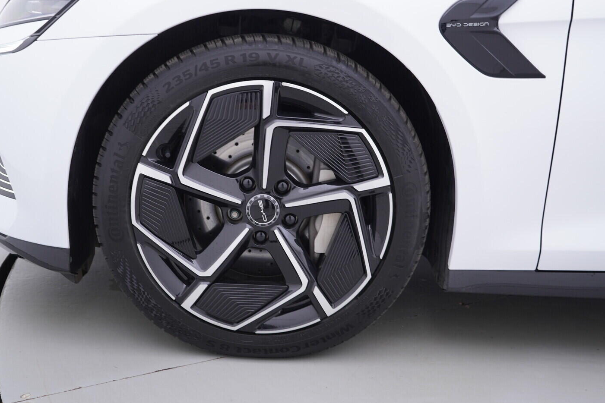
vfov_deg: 35.9
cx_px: 303
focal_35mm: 37
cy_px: 205
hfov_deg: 51.9
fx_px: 622
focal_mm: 24
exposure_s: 1/50
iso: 125
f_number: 3.2
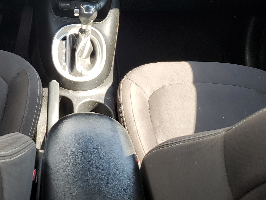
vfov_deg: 27.2
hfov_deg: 36.0
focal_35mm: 52
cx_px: 67
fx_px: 400
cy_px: 28
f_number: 1.5
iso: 50
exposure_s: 1/185
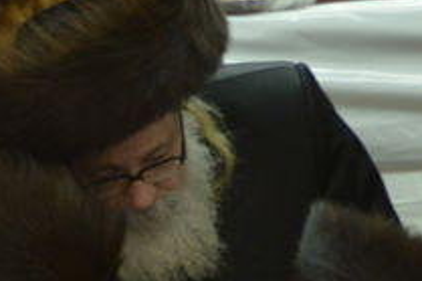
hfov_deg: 1.1
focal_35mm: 1962
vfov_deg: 0.7
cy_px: 521
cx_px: 26
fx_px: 22980
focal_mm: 400
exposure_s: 1/125
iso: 1600
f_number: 5.6
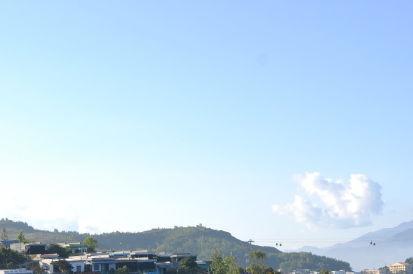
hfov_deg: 21.7
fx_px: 1075
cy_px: 232
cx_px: 175
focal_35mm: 94
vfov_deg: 14.4
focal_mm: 35
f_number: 7.1
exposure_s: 1/200
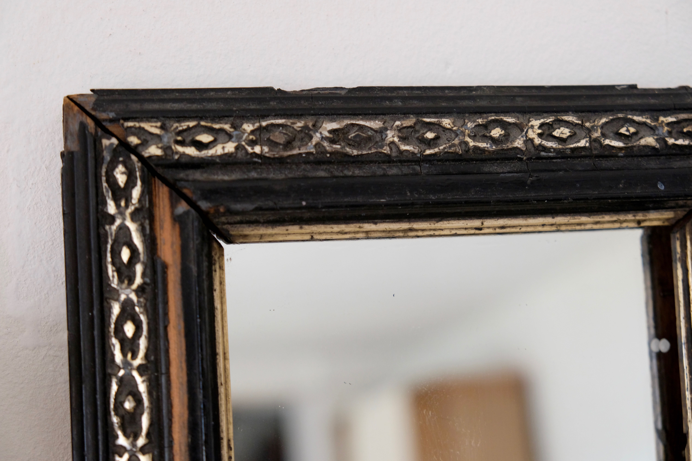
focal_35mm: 59
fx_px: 1134
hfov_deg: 33.9
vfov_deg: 23.0
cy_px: 230
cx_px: 346
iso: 1250
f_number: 4
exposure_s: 1/60
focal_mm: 39
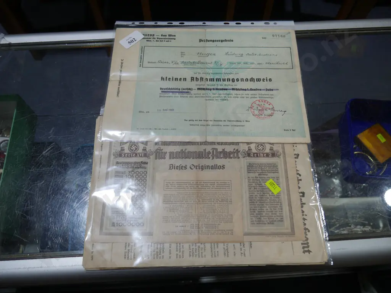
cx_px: 196
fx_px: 316
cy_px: 146
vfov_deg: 49.8
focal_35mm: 28
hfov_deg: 63.4
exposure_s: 1/160
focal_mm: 14
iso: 200
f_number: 4
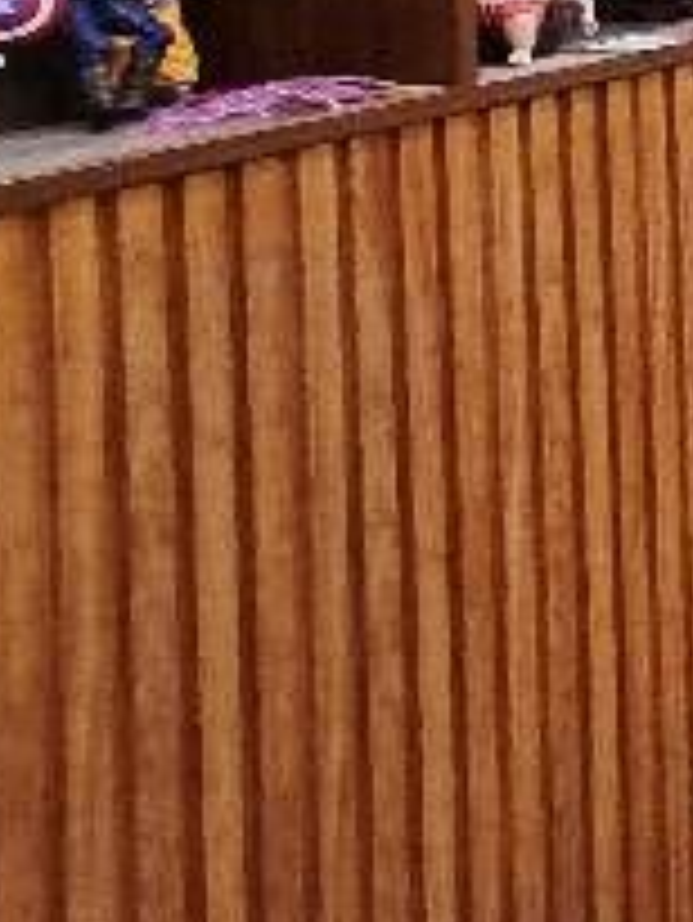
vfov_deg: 25.6
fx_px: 1733
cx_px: 2092
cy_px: -279
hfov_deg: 11.4
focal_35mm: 65
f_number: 2.2
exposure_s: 1/50
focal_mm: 1.74
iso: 200
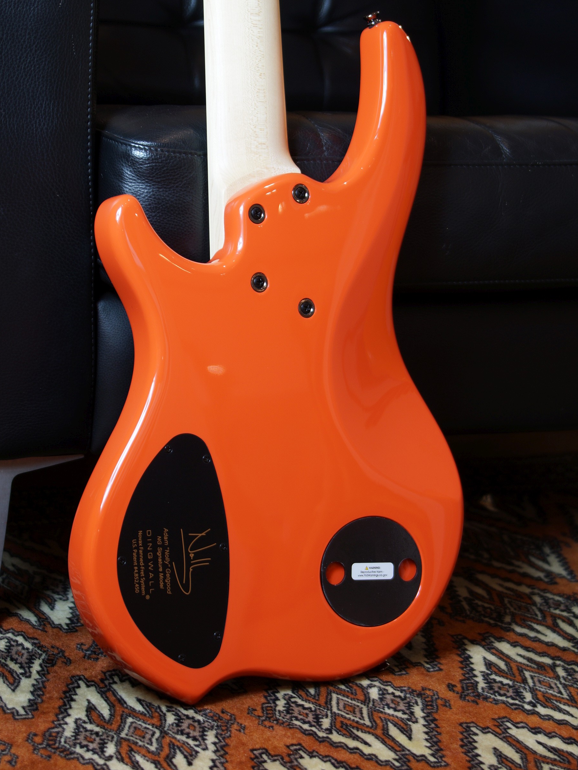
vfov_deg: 23.8
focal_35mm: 82
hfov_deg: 18.0
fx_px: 1825
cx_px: 289
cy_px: 385
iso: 100
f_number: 5
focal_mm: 50
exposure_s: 1/6
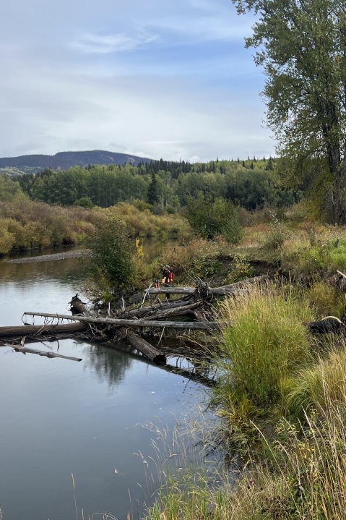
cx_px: 249
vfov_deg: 49.5
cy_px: 243
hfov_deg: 33.7
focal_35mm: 39
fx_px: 562
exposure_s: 1/2165
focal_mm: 5.7
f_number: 1.5
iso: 50
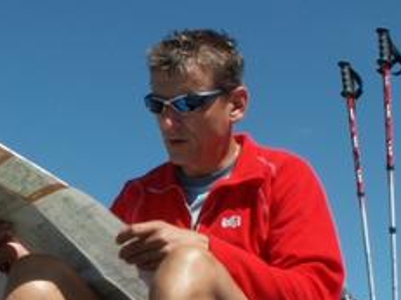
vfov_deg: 15.1
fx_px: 1123
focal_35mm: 97
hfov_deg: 19.8
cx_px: 21
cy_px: 250
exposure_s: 1/160
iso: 50
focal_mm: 5.86
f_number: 8
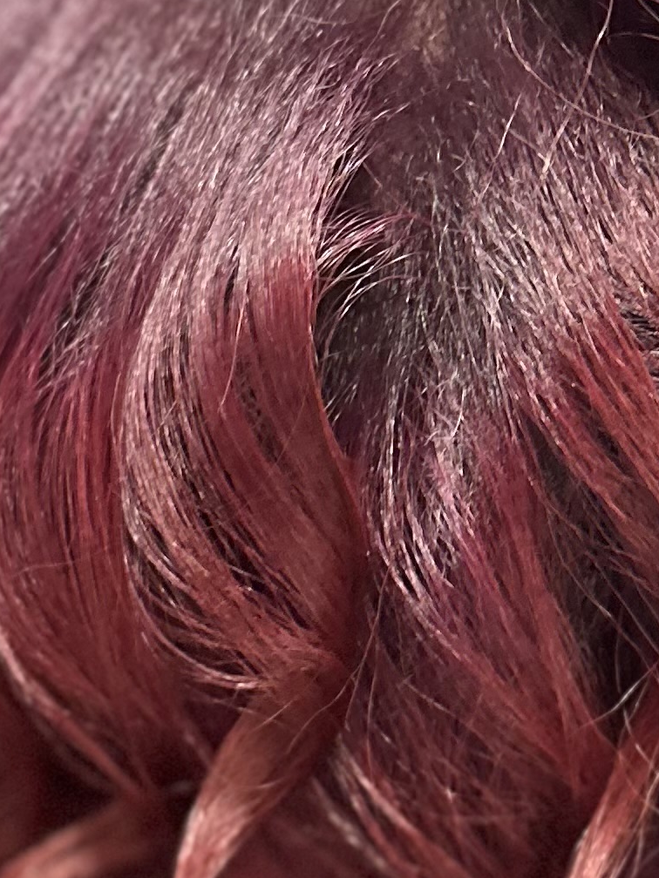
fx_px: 2437
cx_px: 465
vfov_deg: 20.4
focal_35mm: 96
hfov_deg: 15.4
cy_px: 329
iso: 800
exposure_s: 1/60
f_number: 1.78
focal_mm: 6.86
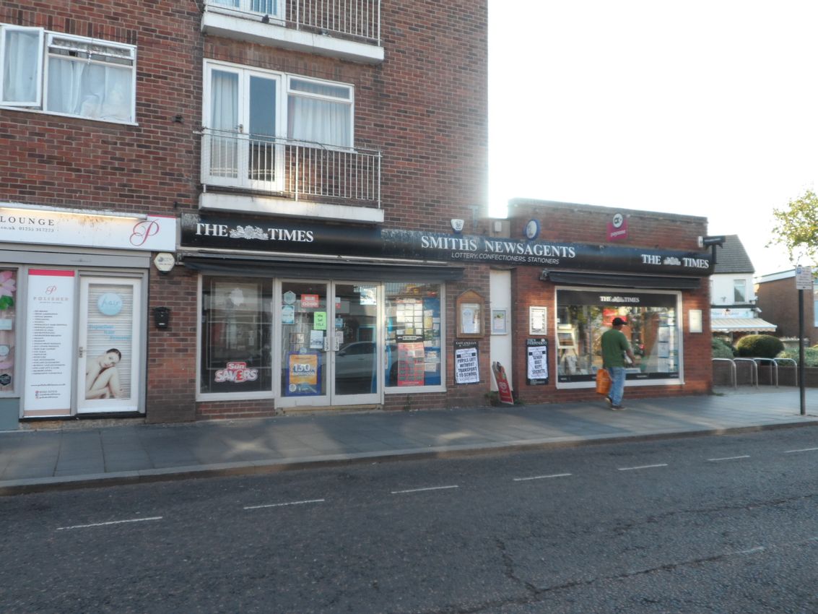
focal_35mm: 28
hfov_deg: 63.4
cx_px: 409
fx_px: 662
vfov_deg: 49.8
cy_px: 307
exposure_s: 1/180
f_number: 3.1
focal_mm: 4.9
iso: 80
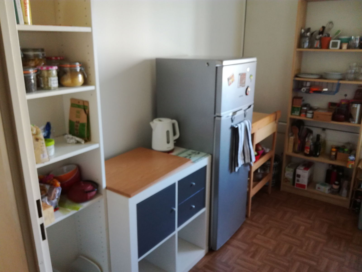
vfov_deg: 51.4
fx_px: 282
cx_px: 181
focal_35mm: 27
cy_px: 136
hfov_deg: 65.3
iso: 200
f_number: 2
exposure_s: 1/33.3
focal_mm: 3.79
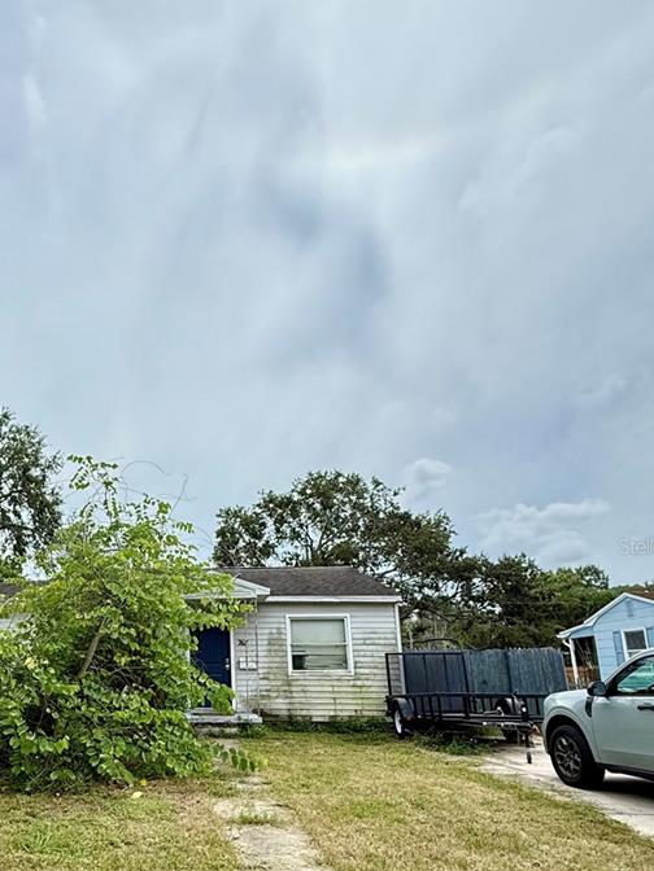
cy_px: 546
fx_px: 630
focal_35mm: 25
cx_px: 127
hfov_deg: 51.3
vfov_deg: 68.3
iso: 64
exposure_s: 1/1534
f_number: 2.2
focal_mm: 2.22
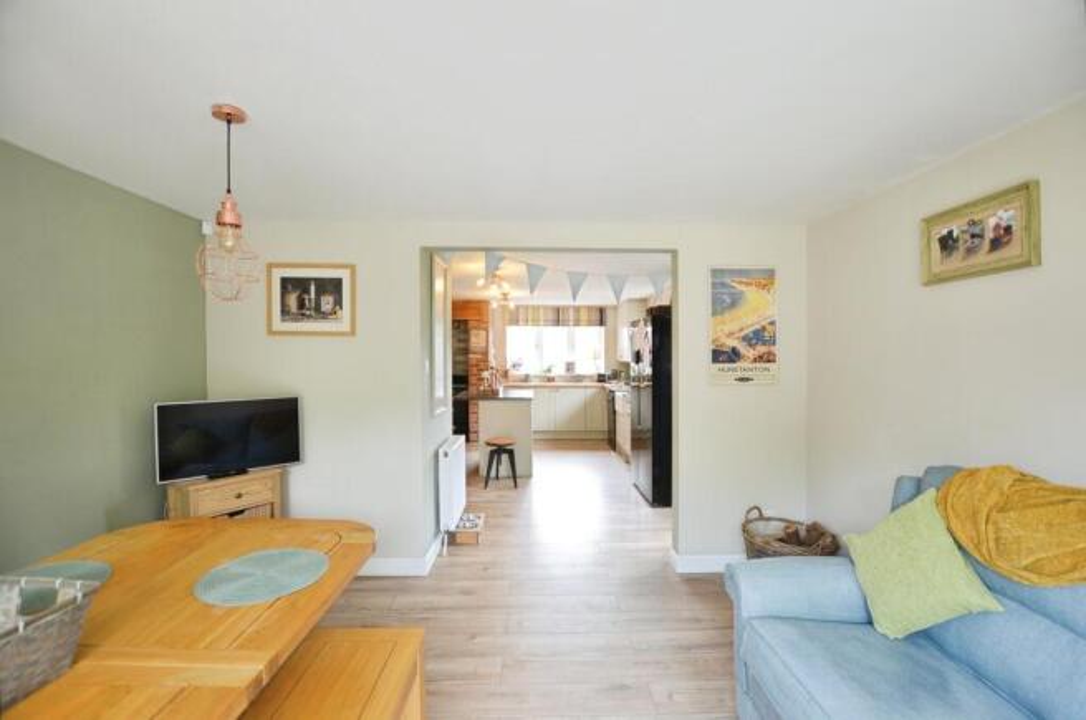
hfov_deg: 100.5
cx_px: 543
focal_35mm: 15
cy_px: 360
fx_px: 452
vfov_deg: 77.1
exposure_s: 1/60
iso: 560
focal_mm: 10
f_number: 4
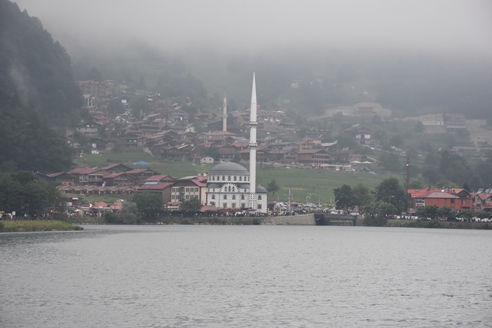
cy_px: 164
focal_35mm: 135
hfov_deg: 15.2
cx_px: 246
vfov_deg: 10.2
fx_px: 1845
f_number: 8
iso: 800
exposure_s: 1/400
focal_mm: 90
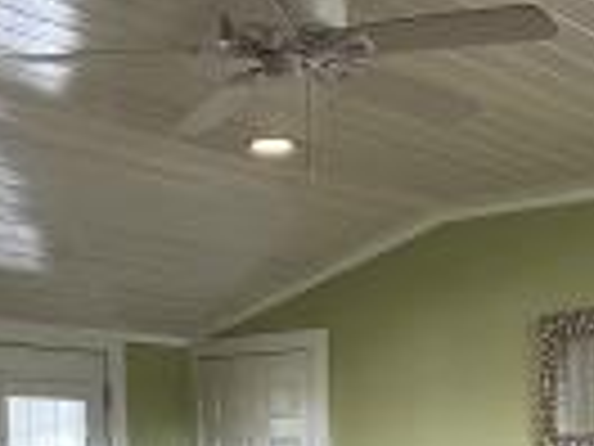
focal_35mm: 79
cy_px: 644
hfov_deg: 24.7
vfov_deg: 17.1
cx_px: 306
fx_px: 1356
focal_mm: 5.7
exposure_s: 1/60
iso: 100
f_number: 1.5
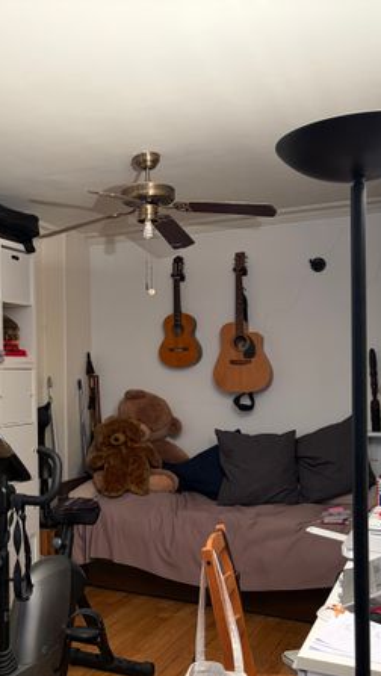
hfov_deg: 30.6
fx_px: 681
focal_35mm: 38
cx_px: 86
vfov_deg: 52.8
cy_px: 339
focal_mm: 5.96
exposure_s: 1/50
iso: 160
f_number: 1.6
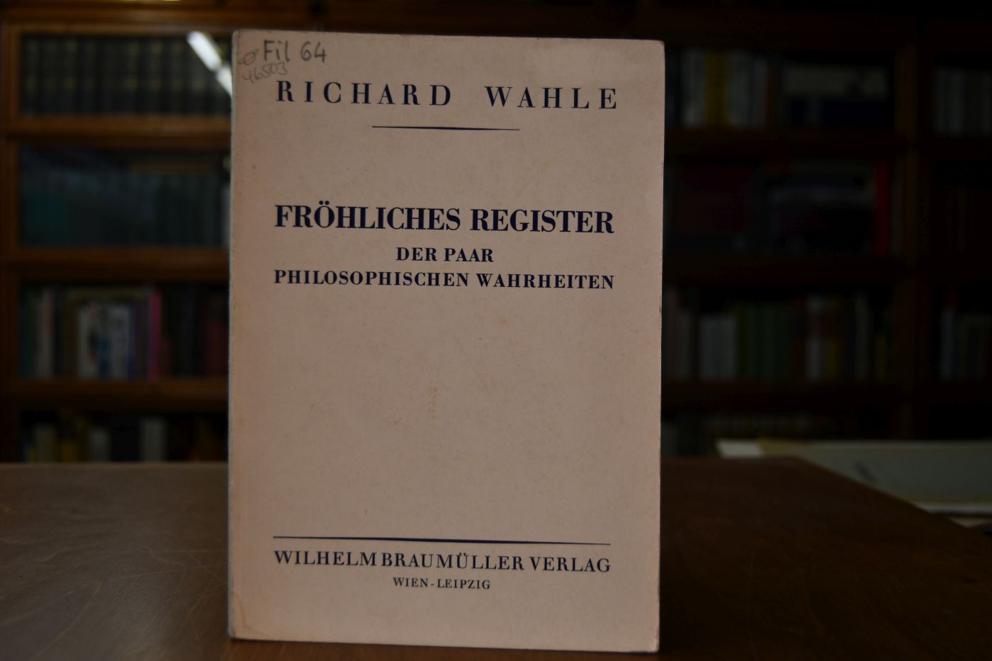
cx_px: 496
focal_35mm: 36
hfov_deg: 53.1
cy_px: 330
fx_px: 992
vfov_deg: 36.9
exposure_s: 1/250
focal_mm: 24
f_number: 3.8
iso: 400
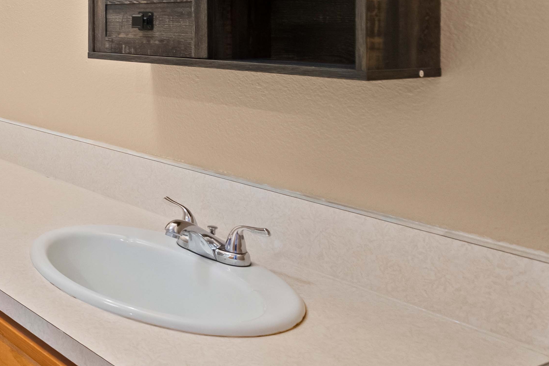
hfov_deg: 36.0
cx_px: -132
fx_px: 610
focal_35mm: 40
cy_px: 37
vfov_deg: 31.8
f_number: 7.1
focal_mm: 15
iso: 1000
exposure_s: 1/2.5
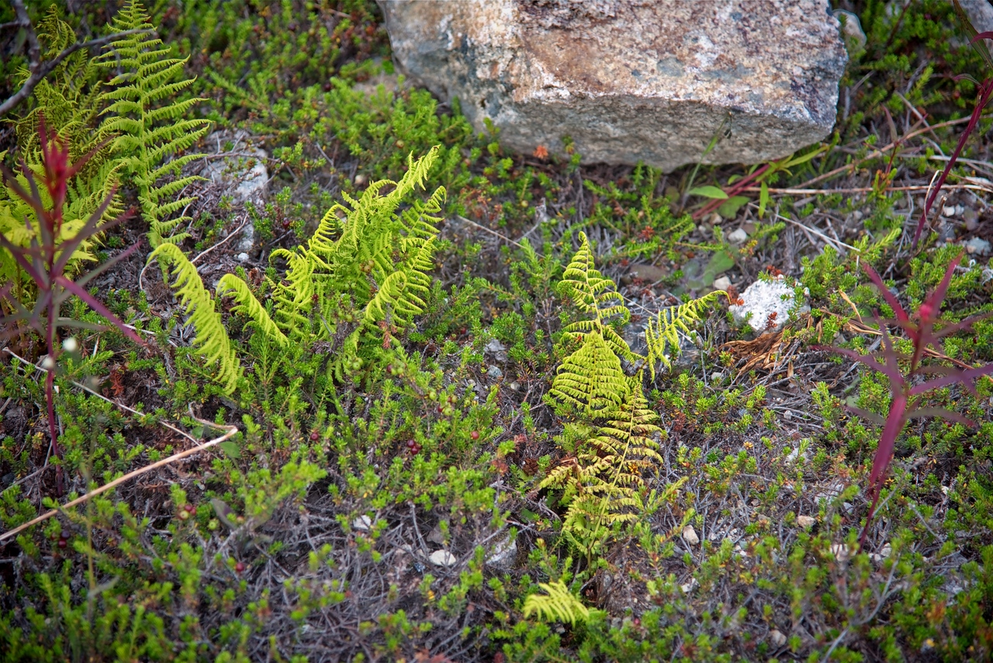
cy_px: 332
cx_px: 496
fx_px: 3090
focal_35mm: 112
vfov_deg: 12.2
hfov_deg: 18.3
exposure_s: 1/250
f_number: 4
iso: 200
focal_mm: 112
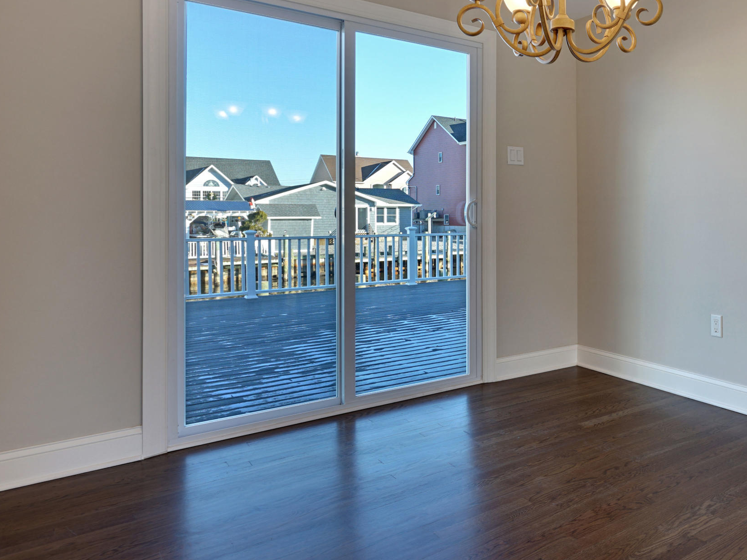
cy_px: 215
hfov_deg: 57.3
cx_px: 627
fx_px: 604
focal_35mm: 28
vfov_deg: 49.3
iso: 200
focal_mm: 16
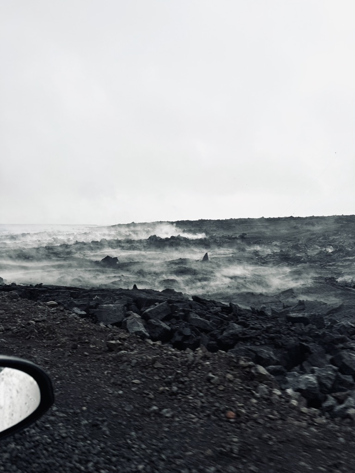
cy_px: 236
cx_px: 178
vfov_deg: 71.6
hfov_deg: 56.8
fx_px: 328
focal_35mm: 24
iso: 80
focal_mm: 6.76
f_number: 1.78
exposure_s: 1/278
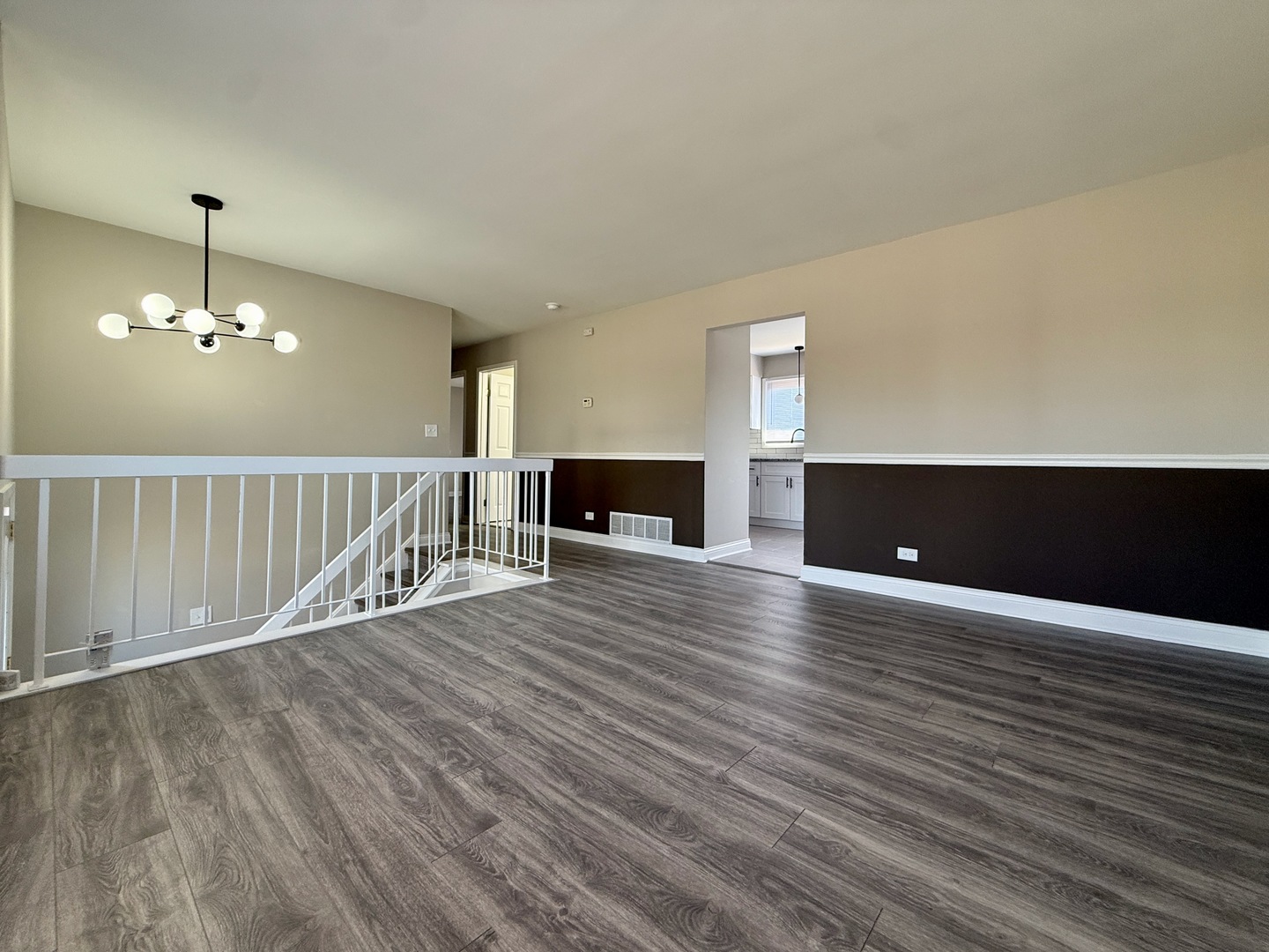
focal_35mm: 14
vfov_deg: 85.7
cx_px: 634
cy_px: 476
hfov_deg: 102.1
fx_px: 513
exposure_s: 1/99
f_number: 2.2
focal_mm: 2.22
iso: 160
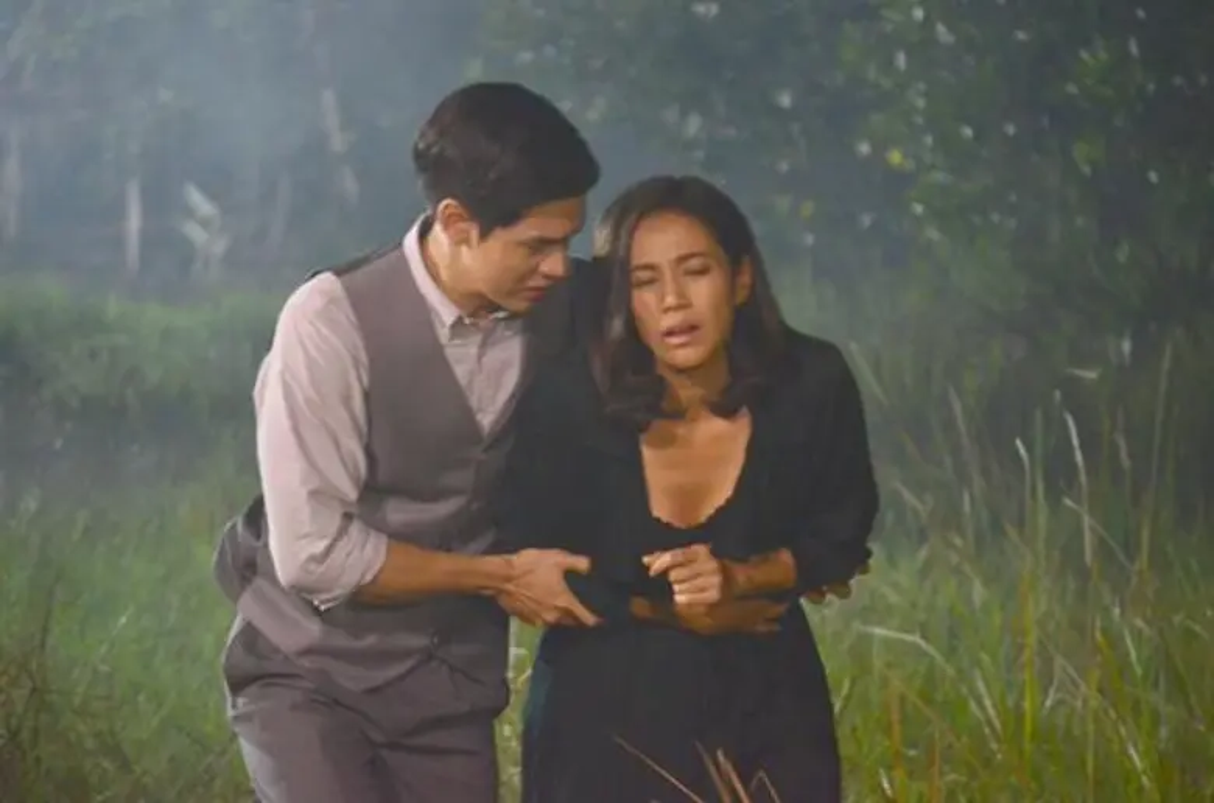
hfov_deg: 11.4
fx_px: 6055
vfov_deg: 7.6
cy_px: 402
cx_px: 607
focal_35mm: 180
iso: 3200
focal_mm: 120
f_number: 4.8
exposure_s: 1/60
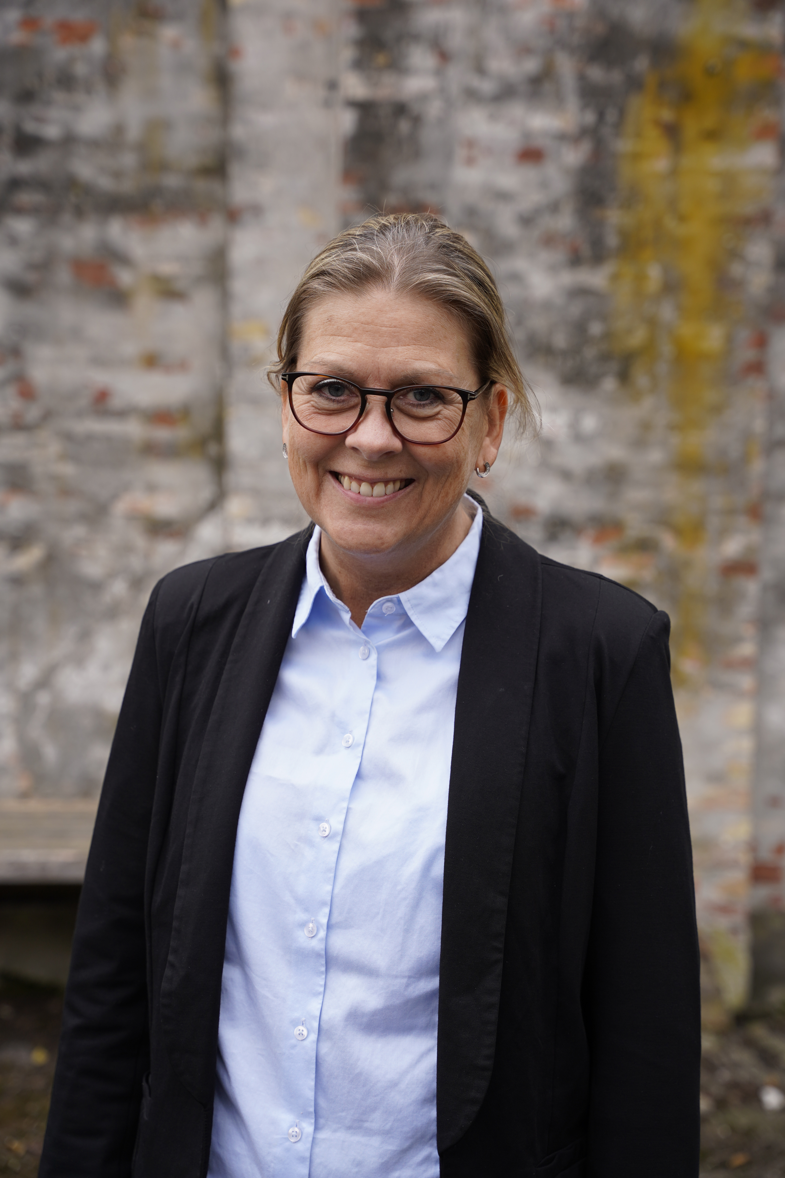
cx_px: 392
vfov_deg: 33.8
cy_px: 589
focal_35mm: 59
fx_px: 1936
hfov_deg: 22.9
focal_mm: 59.2
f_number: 4
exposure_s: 1/200
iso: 200
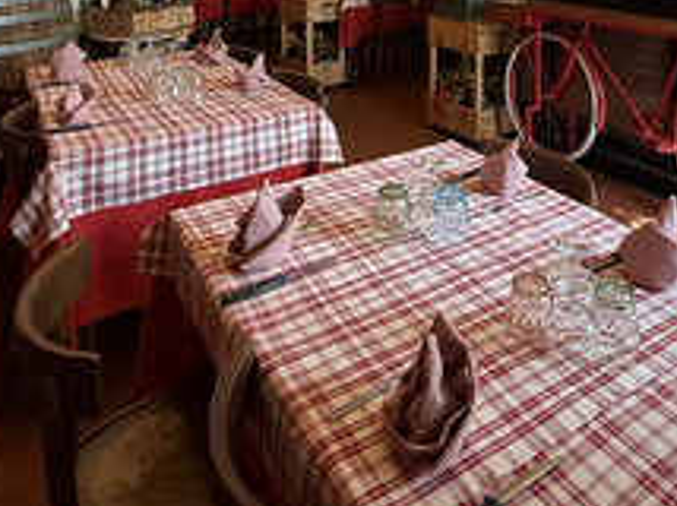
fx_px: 645
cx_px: 497
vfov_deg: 35.8
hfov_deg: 53.2
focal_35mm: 33
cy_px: -63
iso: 320
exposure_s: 1/50
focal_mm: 2.22
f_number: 2.2
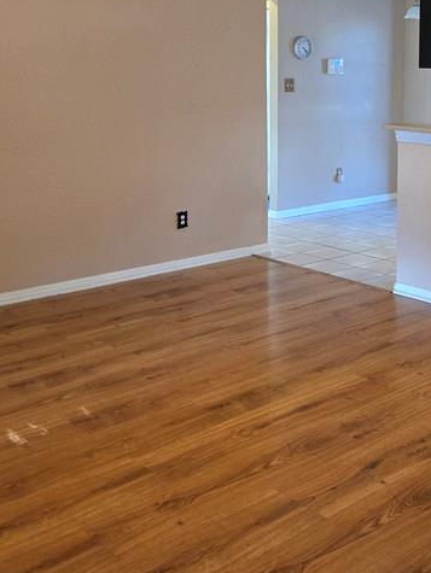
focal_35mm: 49
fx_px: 812
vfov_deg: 38.2
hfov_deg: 28.4
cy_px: 171
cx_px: 400
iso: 1000
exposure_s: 1/120
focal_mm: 5.4
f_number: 1.8
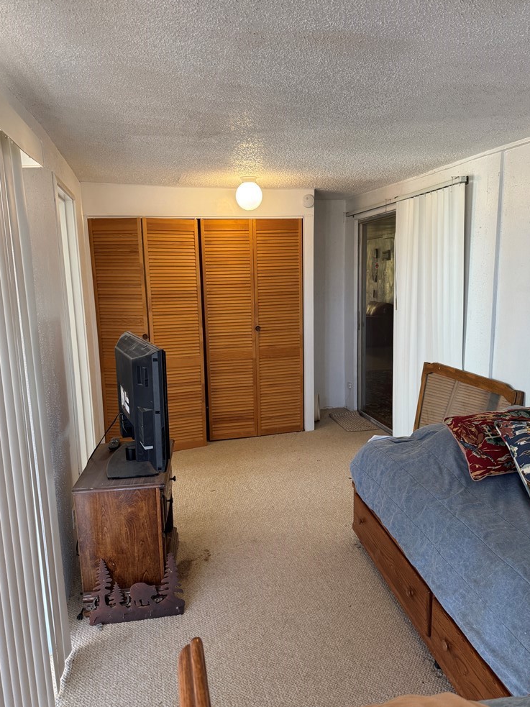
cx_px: 262
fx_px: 510
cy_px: 360
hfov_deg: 54.9
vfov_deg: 69.4
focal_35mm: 25
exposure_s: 1/120
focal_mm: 6.76
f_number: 1.78
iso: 200
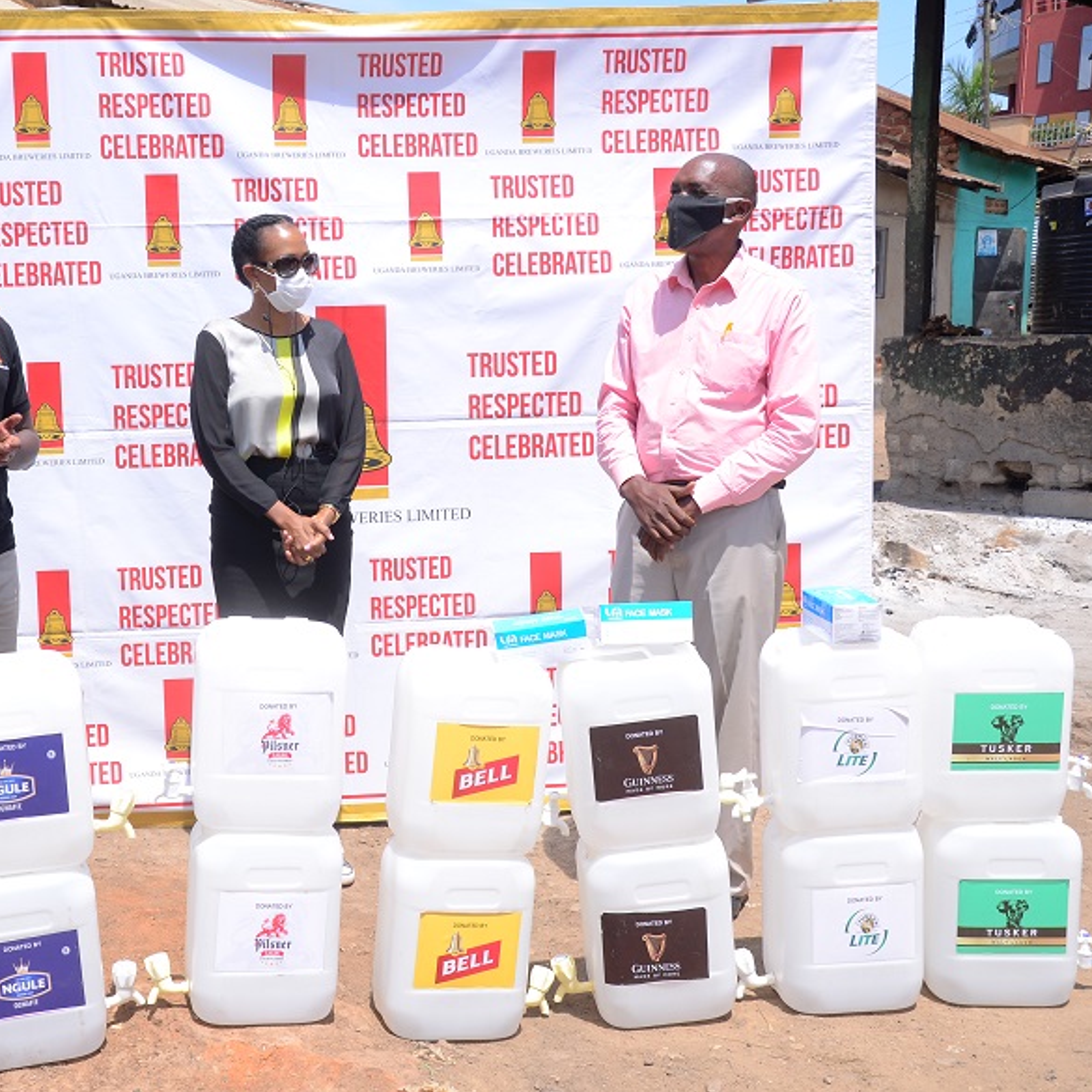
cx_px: 284
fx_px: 1677
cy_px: 549
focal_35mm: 47
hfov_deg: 35.3
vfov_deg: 36.1
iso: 100
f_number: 7.1
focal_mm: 24
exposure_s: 1/200
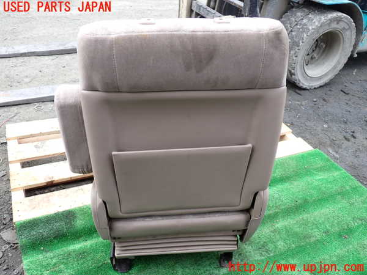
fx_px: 318
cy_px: 138
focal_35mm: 30
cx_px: 184
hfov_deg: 60.0
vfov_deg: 46.8
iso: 100
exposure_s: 1/80
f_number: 2.3
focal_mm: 5.4
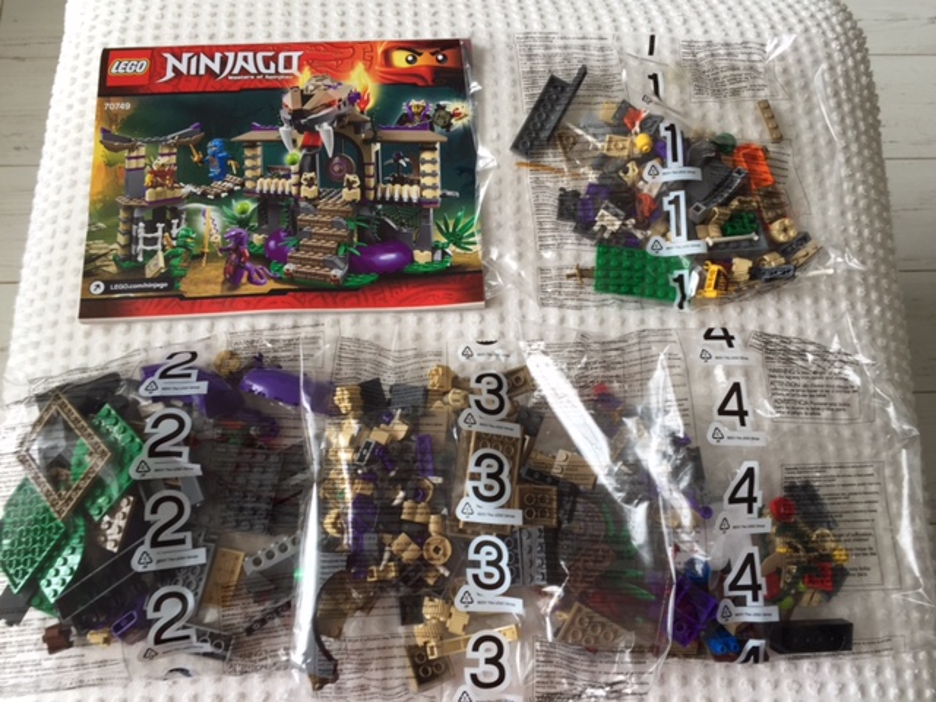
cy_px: 351
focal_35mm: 29
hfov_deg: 61.7
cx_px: 468
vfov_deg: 48.2
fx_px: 784
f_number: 2.2
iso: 40
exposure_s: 1/60
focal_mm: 4.15
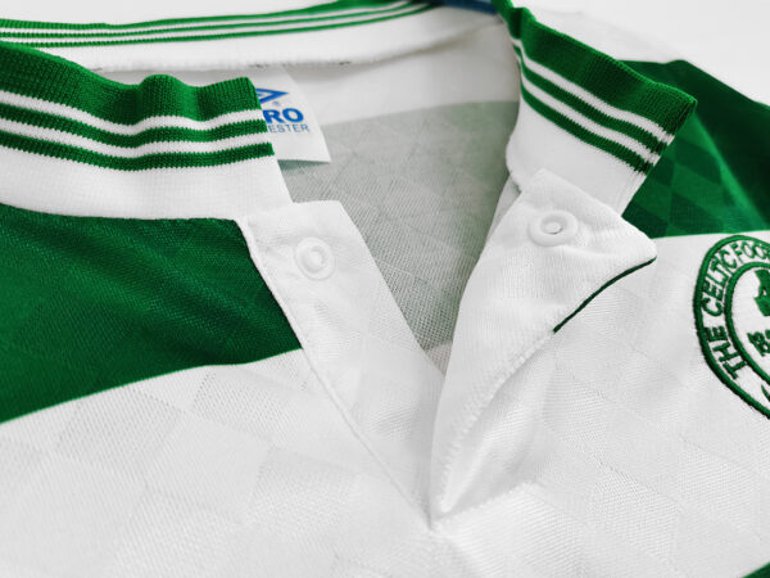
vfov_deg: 53.1
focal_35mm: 26
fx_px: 578
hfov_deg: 67.3
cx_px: 385
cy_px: 289
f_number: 1.8
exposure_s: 1/33.3
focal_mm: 5.58
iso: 400
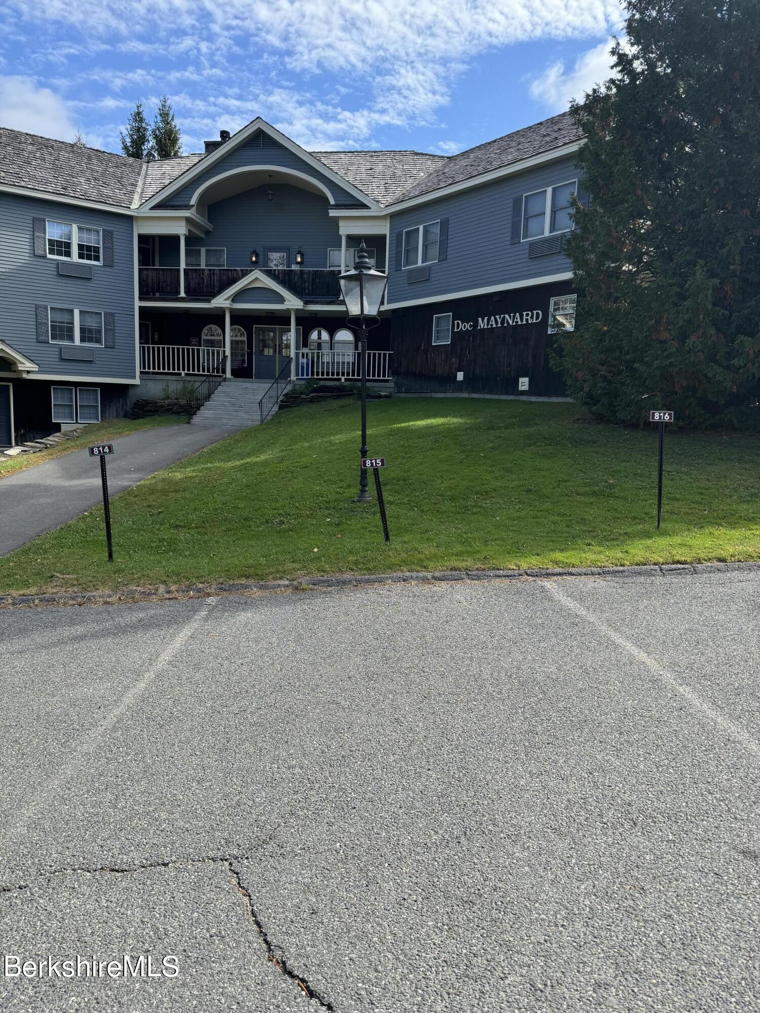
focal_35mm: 24
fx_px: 703
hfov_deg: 56.8
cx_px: 380
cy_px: 506
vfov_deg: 71.6
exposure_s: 1/1597
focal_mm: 6.76
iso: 80
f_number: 1.78
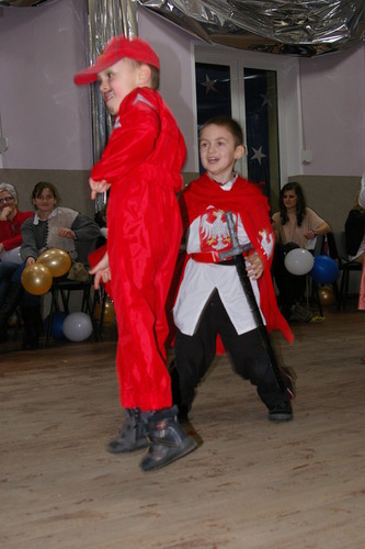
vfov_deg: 42.3
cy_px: 274
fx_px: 708
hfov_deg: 28.9
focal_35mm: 46
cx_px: 182
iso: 800
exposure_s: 1/45
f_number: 5.6
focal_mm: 31
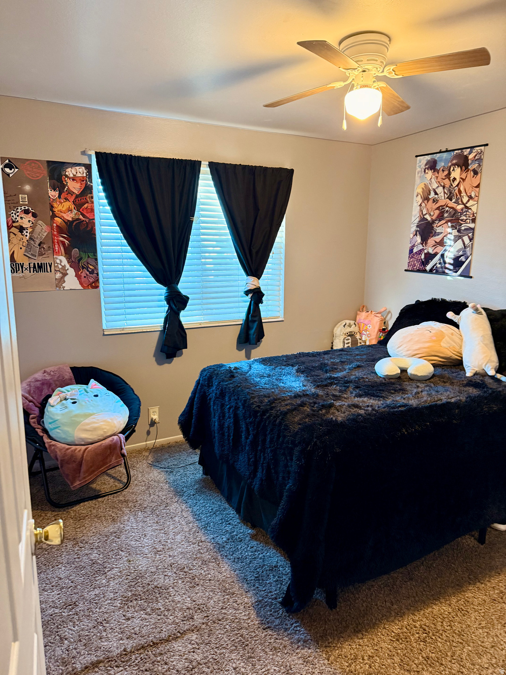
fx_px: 468
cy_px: 338
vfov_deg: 71.6
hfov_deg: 56.8
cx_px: 253
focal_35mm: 24
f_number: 1.78
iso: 320
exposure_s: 1/60
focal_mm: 6.76
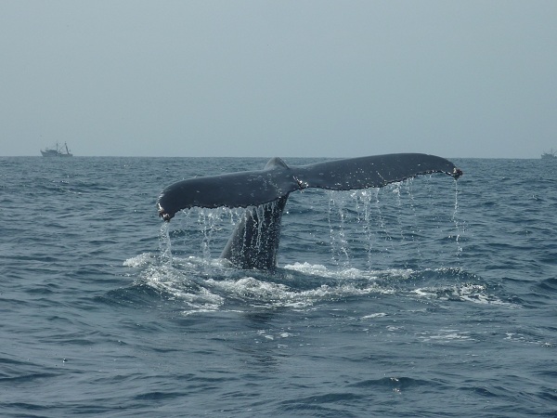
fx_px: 1786
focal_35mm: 111
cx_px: 278
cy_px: 209
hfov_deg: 17.7
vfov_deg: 13.3
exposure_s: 1/1000
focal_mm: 18.2
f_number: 5.6
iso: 80
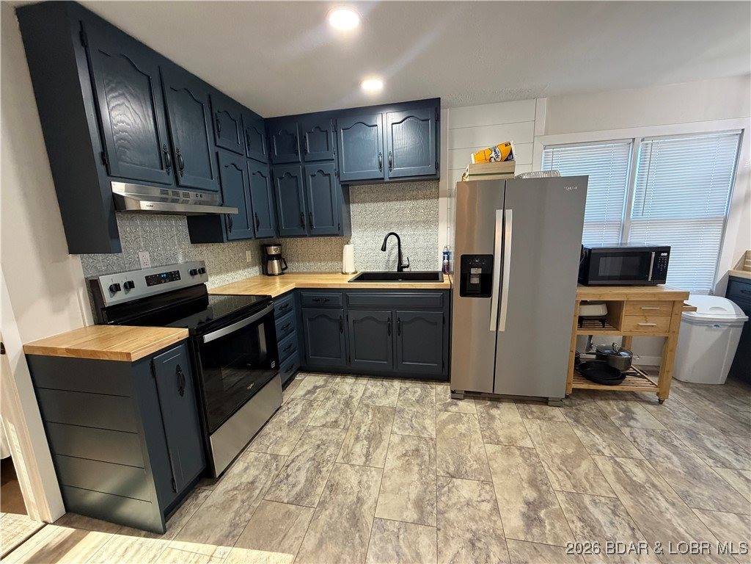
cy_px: 282
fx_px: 304
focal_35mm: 14
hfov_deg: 102.1
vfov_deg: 85.7
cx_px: 376
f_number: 2.2
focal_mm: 2.22
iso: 320
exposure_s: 1/60
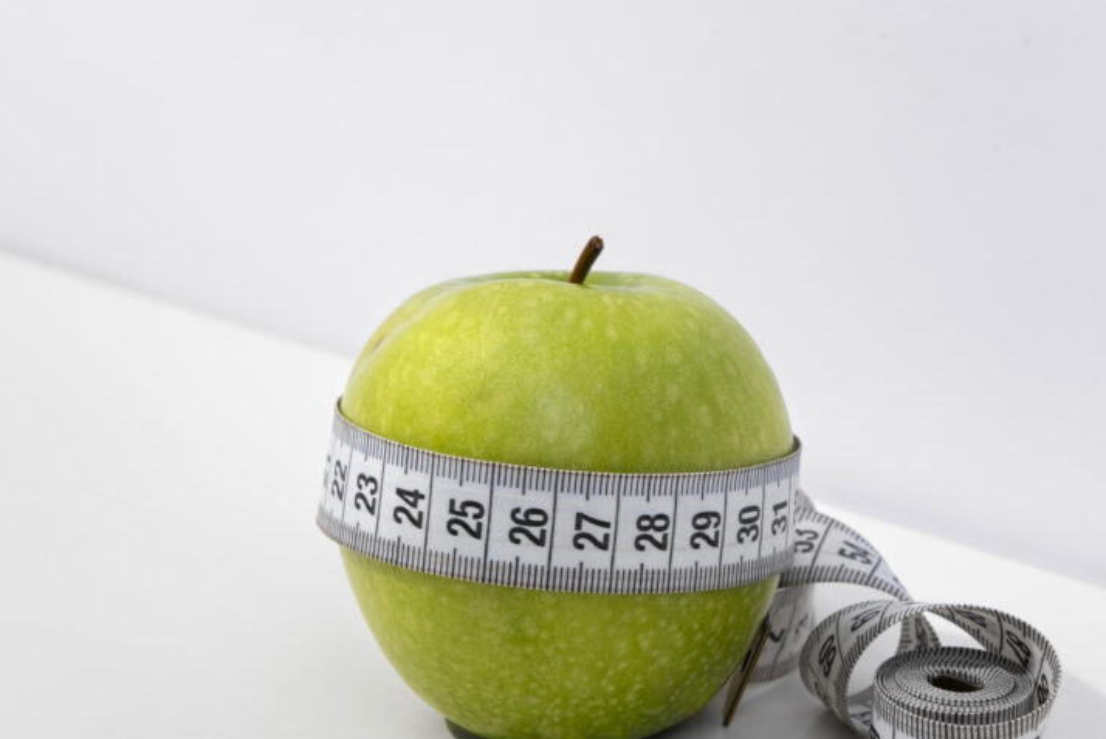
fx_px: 5287
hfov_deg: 11.9
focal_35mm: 172
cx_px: 561
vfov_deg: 8.0
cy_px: 410
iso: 80
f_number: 8
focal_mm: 80
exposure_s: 1/100
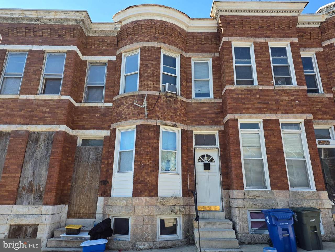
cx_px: 168
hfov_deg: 73.9
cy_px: 126
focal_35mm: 23
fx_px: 223
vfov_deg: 58.9
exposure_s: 1/1874
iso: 80
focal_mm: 6.3
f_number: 1.7
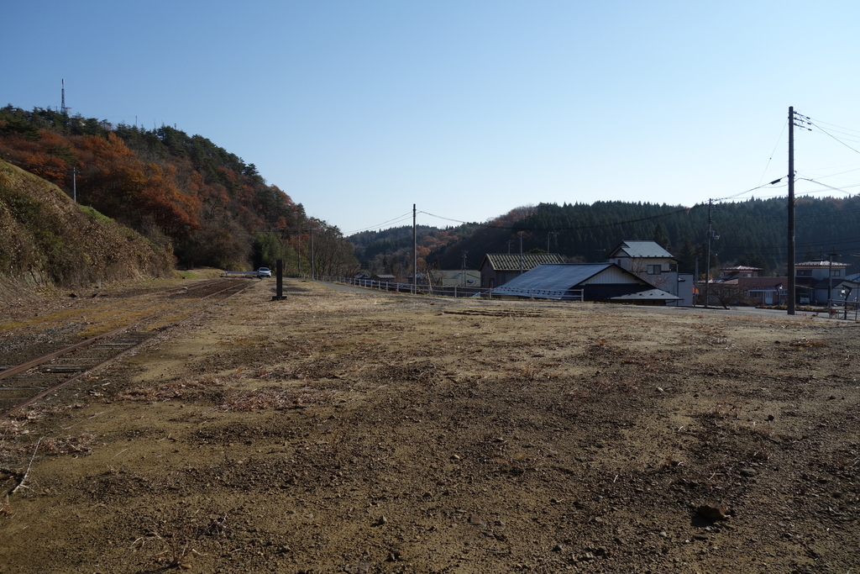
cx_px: 430
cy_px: 287
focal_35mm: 28
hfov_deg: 65.5
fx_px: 669
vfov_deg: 46.4
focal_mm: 10.4
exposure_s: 1/640
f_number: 5.6
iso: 125
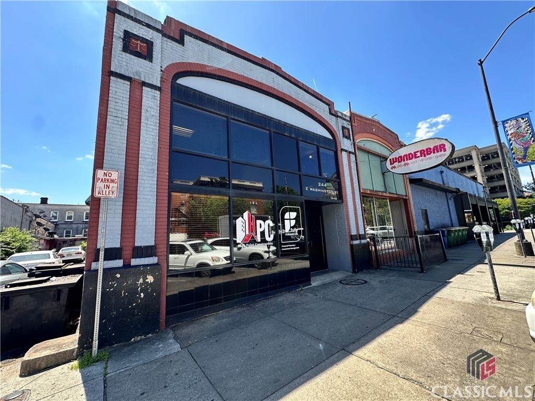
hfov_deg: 102.1
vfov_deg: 85.7
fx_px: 216
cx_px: 268
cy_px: 200
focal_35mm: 14
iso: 40
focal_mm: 2.22
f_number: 2.2
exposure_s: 1/322
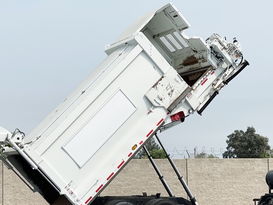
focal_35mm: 95
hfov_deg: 20.6
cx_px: 86
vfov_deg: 15.6
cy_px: 125
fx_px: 749
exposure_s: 1/3215
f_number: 2.2
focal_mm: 7.5
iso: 32
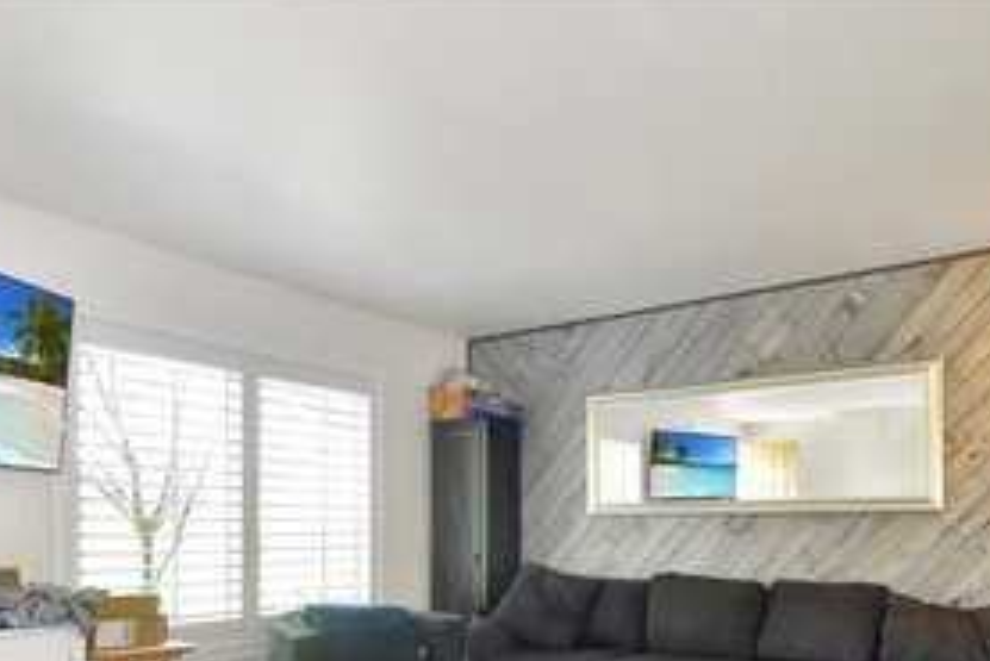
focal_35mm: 26
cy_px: 554
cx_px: 529
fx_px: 715
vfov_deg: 46.3
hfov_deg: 69.3
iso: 640
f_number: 4
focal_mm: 10
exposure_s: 1/60
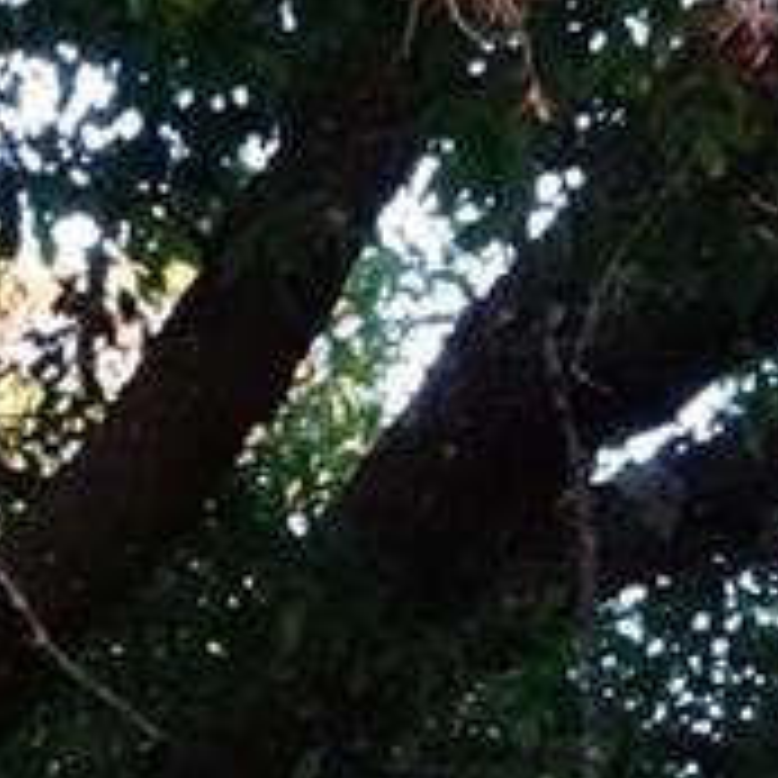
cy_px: 2208
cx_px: 1241
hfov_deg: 5.0
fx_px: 8773
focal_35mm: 345
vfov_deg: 4.9
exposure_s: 1/20
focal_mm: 16.31
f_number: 9
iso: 800
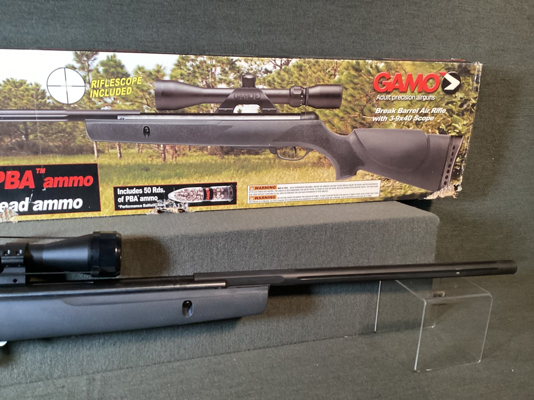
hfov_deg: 58.3
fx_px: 478
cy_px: 200
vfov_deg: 45.4
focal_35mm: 31
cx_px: 267
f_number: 2.4
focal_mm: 3.3
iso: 250
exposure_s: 1/60
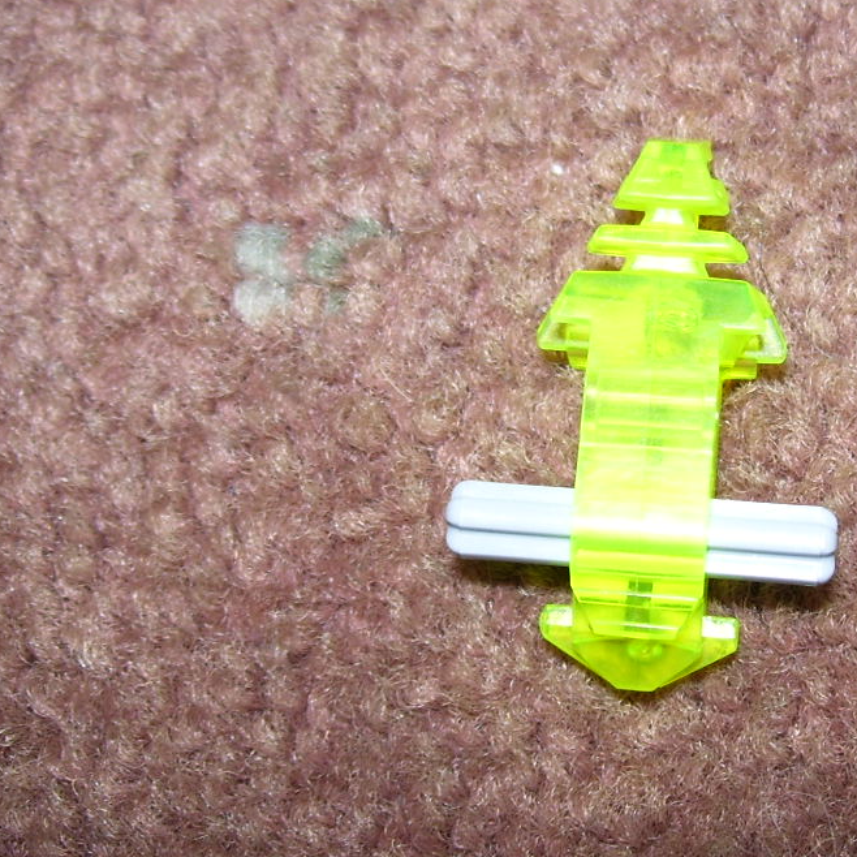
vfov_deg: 29.5
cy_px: 401
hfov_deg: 29.2
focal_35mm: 58
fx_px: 1625
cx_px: 610
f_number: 2.7
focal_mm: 6
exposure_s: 1/60
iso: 80
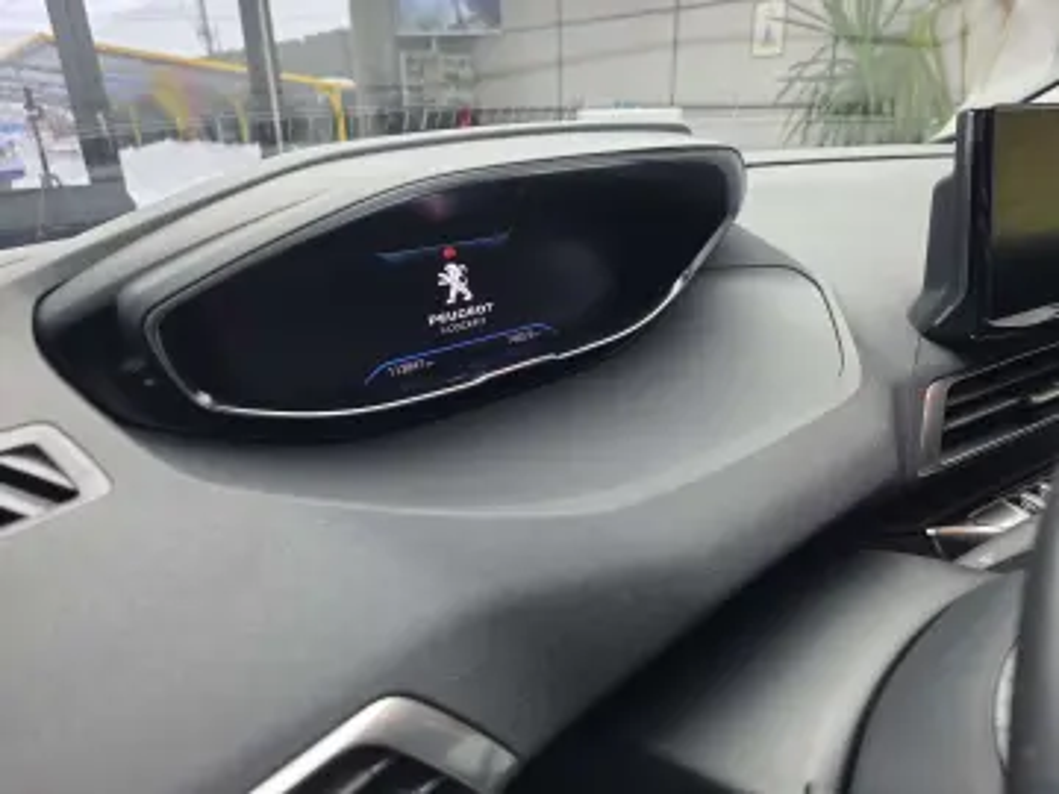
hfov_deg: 73.9
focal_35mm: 23
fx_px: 704
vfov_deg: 58.9
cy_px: 397
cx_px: 530
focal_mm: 6.25
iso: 64
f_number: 1.7
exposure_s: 1/100
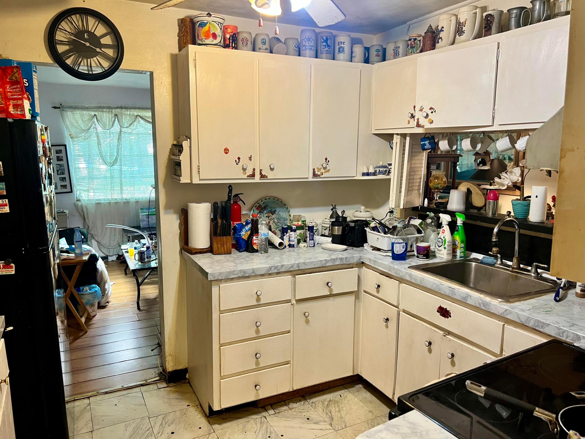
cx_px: 292
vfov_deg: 53.1
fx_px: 439
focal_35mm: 26
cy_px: 220
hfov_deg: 67.3
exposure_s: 1/60
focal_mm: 5.7
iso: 125
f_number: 1.5
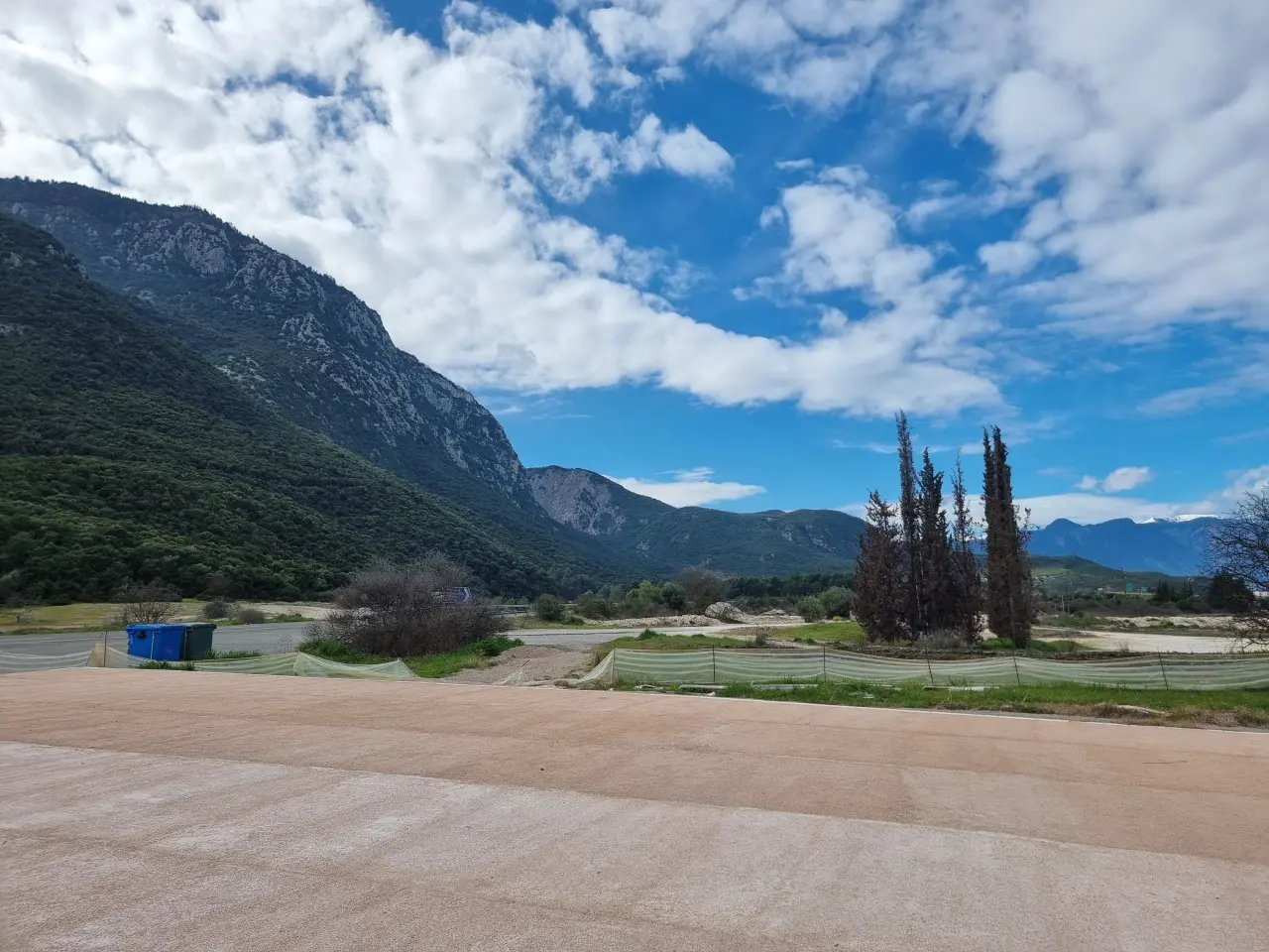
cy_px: 476
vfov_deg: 56.8
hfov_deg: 71.6
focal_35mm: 24
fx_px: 880
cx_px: 634
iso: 50
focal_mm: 6.7
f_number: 1.8
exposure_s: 1/1412
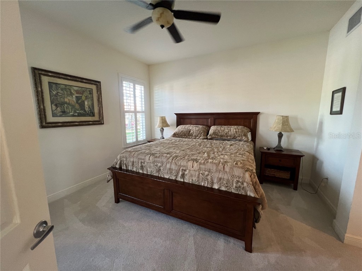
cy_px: 136
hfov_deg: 106.2
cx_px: 181
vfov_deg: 89.9
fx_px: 136
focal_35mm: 13
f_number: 1.8
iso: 200
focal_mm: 1.57
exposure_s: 1/60
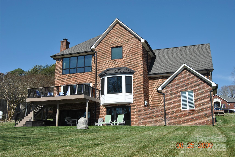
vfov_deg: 34.3
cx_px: 118
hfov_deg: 49.5
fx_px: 255
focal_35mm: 39
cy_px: 78
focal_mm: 26
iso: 100
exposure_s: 1/320
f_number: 9
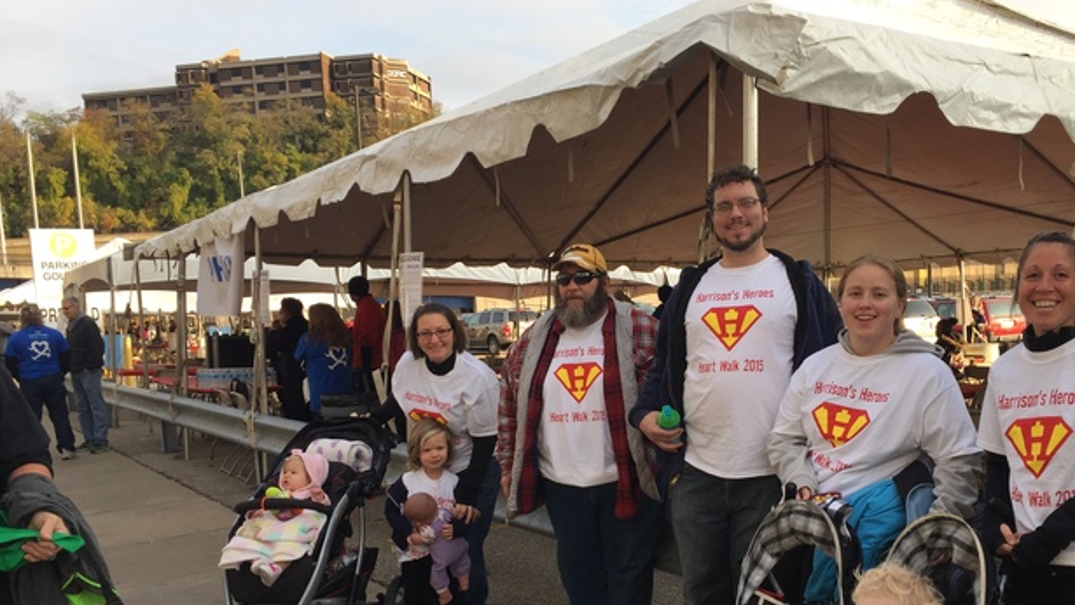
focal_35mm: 37
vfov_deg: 31.6
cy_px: 434
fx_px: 1055
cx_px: 619
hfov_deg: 53.8
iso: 32
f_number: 2.2
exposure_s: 1/359
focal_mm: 4.15
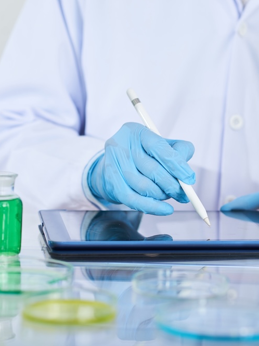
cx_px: 203
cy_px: 173
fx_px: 1228
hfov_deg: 12.0
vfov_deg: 16.0
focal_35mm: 123
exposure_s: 1/250
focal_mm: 85
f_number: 4
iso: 250
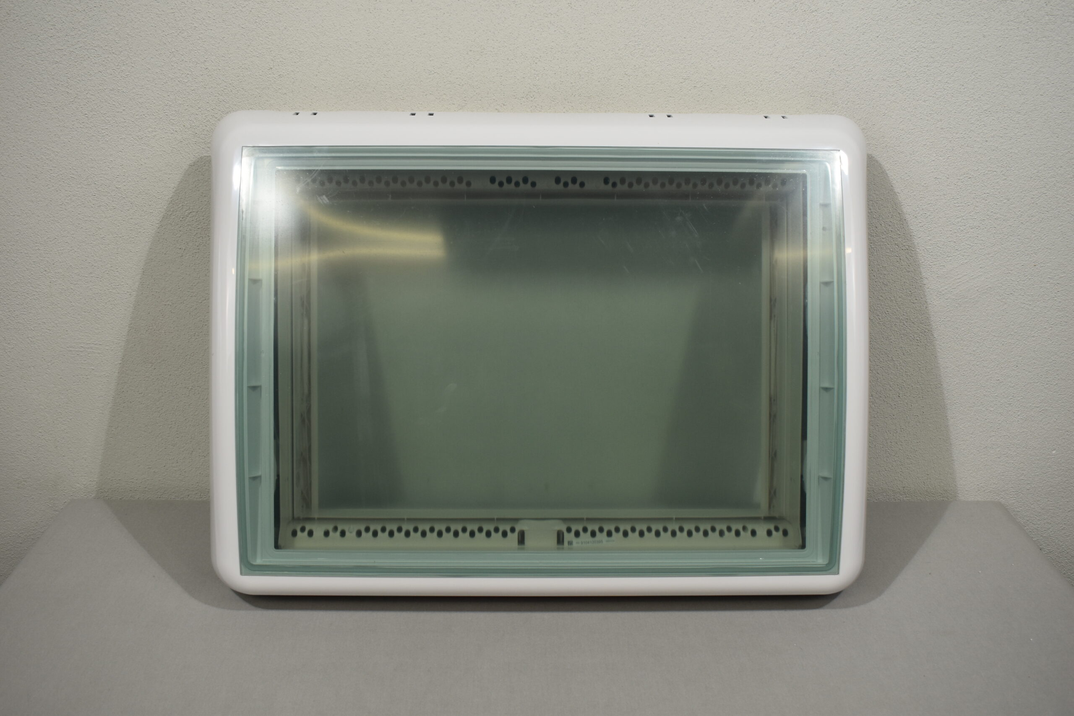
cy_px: 358
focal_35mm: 34
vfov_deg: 38.4
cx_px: 537
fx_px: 1029
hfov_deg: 55.1
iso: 320
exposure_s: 1/125
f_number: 5.6
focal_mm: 23
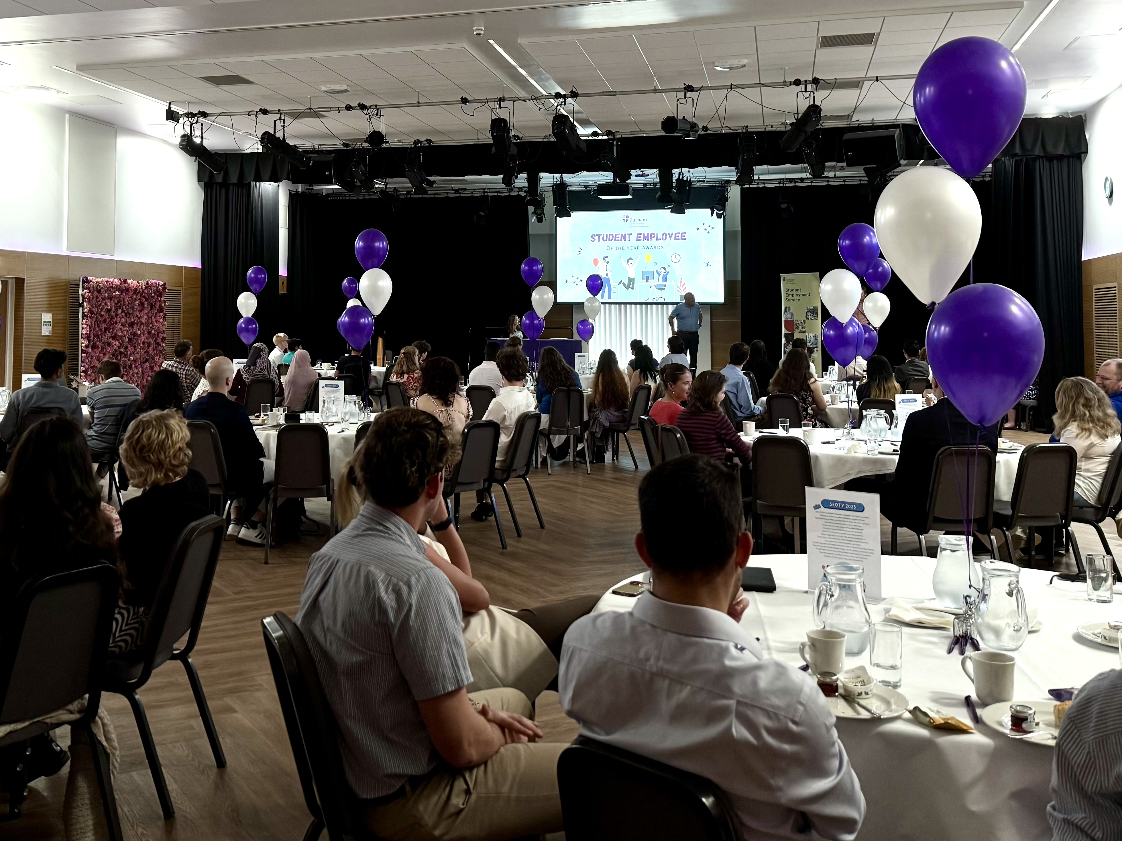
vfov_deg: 40.1
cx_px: 430
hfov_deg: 52.1
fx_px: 1134
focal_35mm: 35
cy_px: 263
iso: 160
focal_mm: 6.76
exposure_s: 1/90
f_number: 1.78
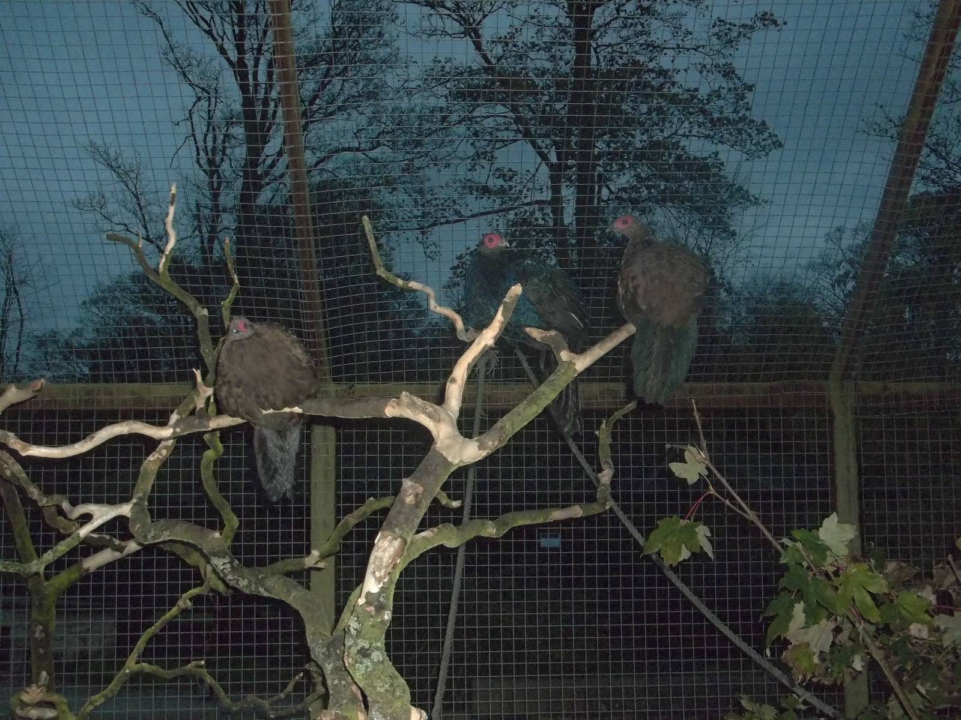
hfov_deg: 41.2
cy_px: 360
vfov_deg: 31.5
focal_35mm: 46
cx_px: 480
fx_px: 1277
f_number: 3.7
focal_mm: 8.3
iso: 400
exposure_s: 1/40
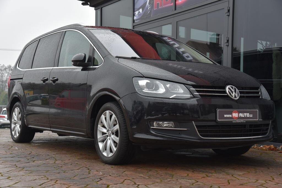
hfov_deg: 36.2
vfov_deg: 24.7
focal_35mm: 55
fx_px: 431
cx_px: 141
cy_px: 94
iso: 500
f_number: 6.3
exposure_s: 1/160
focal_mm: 55
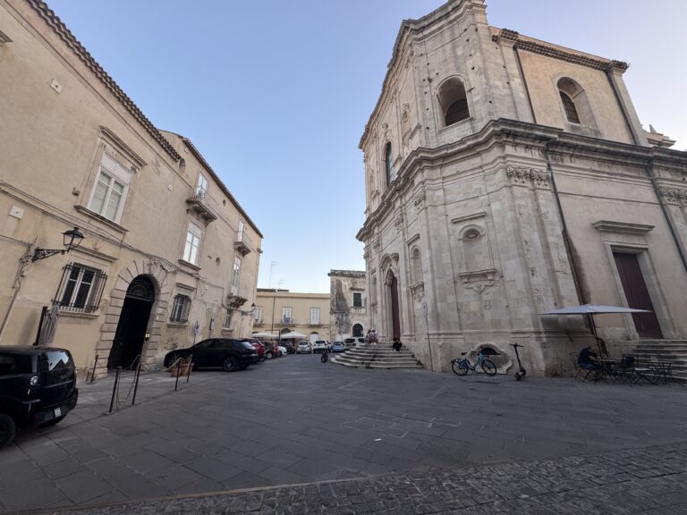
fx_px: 278
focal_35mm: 14
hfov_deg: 102.1
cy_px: 258
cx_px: 344
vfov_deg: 85.7
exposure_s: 1/201
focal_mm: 2.22
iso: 40
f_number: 2.2
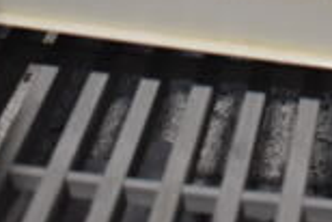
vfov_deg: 10.6
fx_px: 1098
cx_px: 250
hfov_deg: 17.1
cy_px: -211
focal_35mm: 119
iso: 1400
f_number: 3.5
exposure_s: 1/125
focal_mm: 20
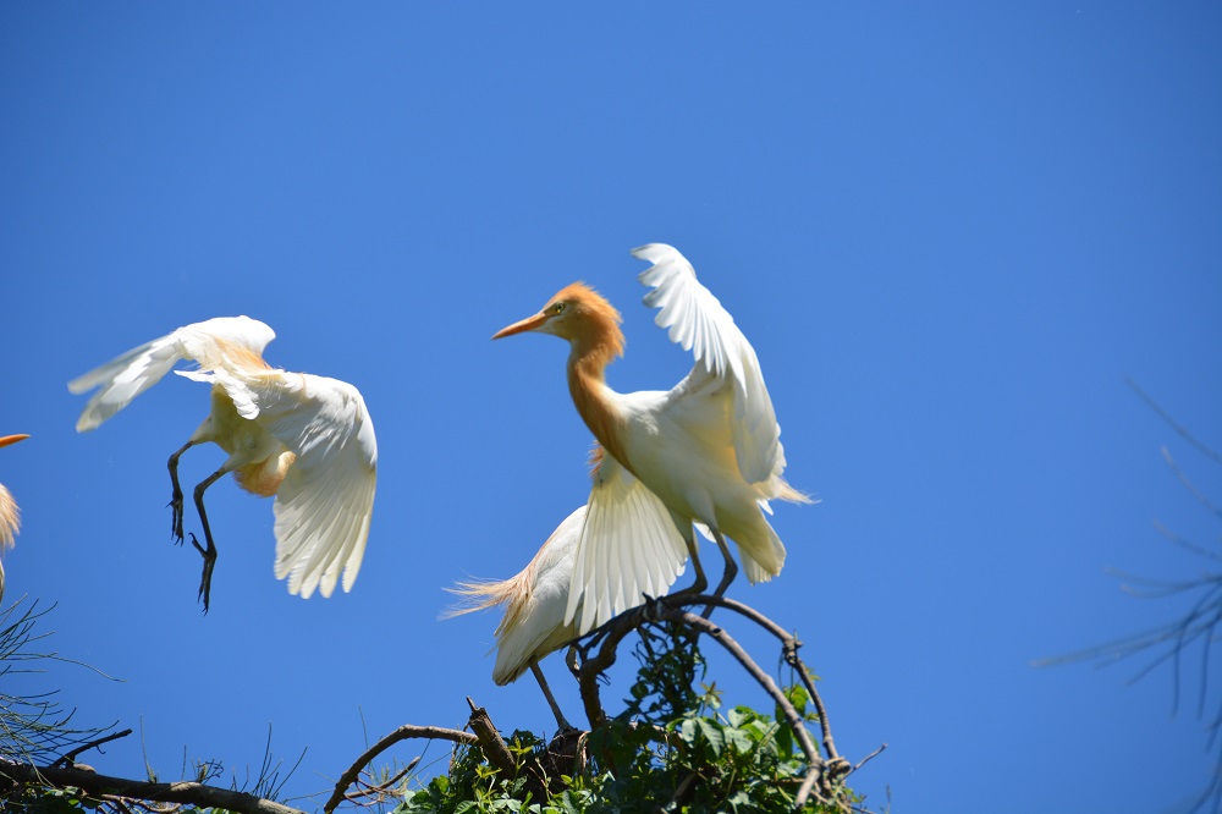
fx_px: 10179
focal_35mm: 300
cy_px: 407
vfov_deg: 4.6
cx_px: 611
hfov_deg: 6.9
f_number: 6.3
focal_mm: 200
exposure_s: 1/1600
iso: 400
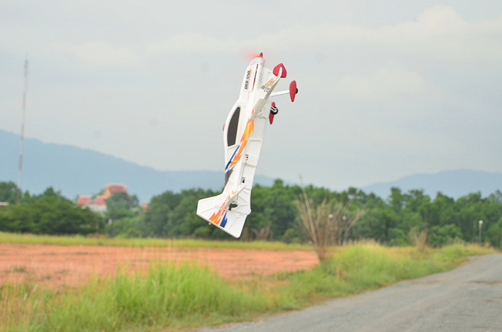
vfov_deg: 12.1
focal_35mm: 112
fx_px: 1565
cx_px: 251
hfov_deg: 18.2
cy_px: 166
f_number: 5.6
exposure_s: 1/400
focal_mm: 75
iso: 320
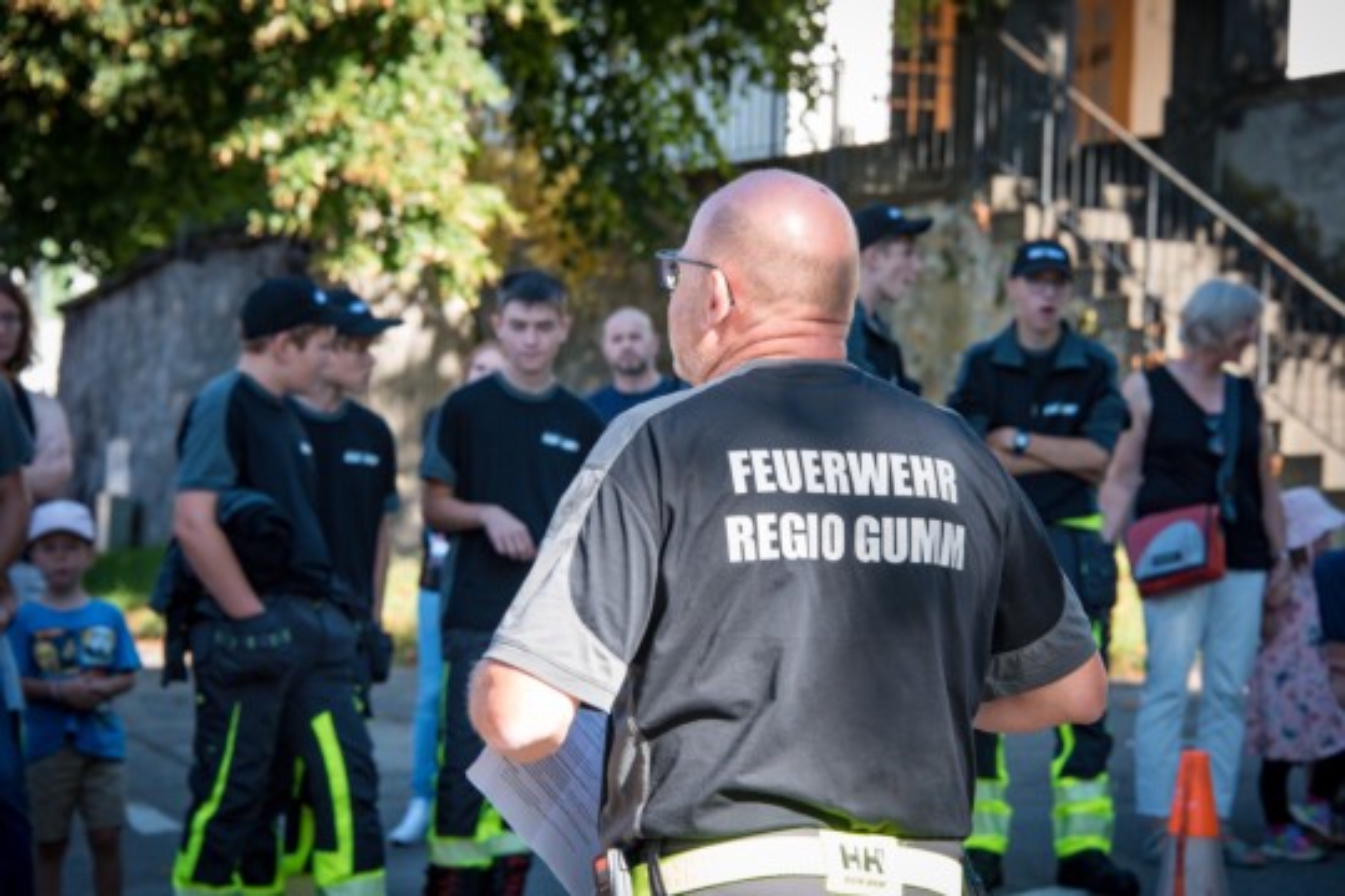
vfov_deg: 11.0
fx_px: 4670
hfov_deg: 16.4
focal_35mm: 125
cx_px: 672
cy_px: 448
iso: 1600
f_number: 9
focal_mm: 125
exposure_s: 1/320
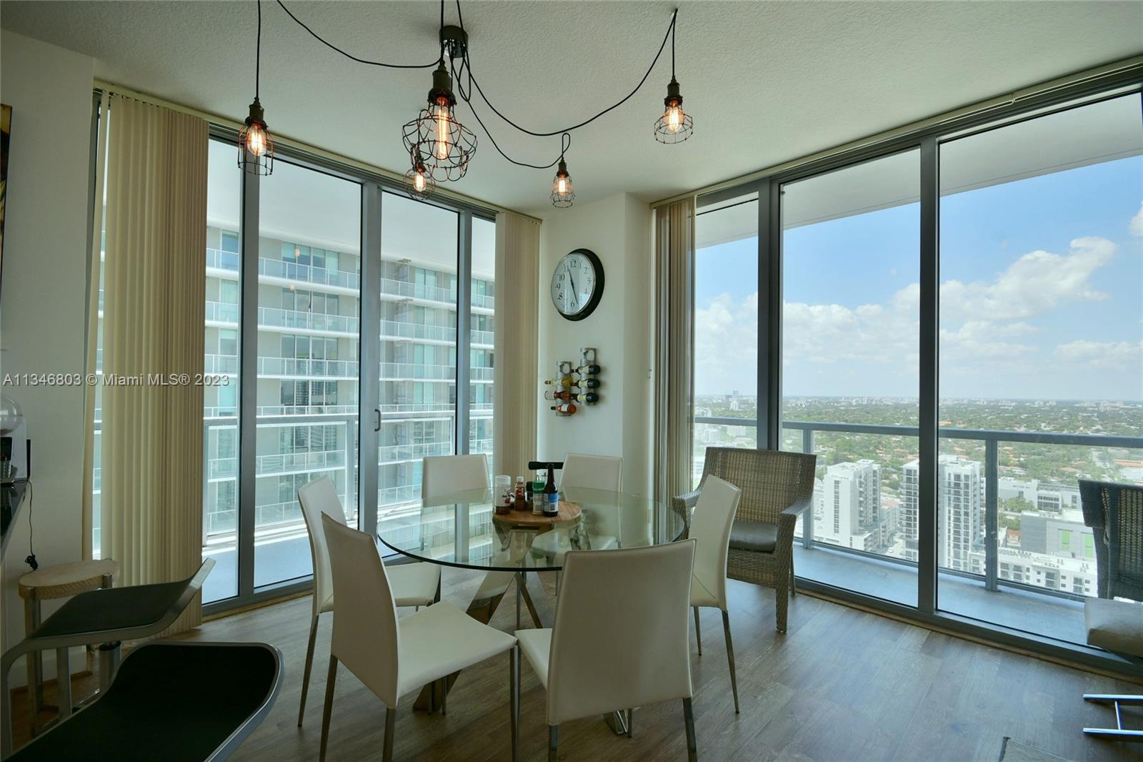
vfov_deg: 77.3
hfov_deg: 100.4
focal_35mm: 15
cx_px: 572
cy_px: 381
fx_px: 476
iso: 250
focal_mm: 10
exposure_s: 1/200
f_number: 7.1
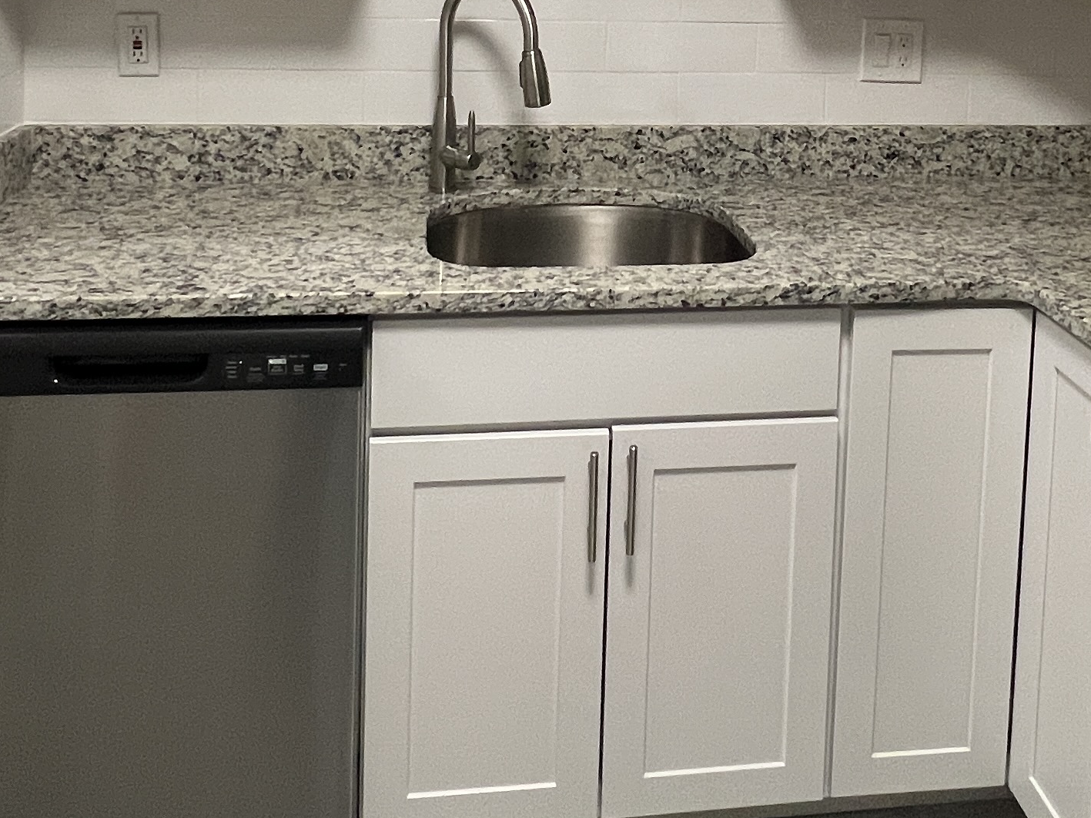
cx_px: 627
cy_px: -41
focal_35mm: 37
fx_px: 1166
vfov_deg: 34.4
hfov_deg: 50.0
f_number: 1.8
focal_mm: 1.57
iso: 200
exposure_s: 1/60
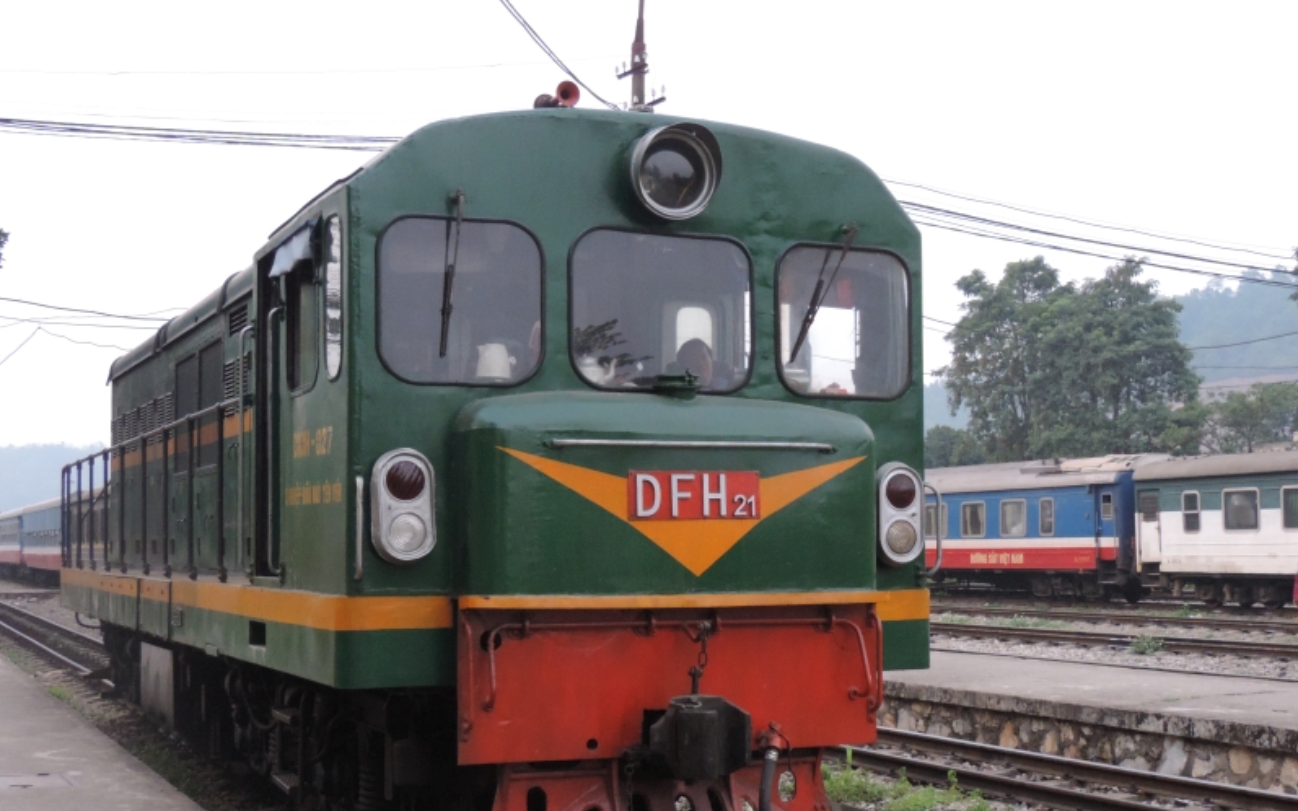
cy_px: 487
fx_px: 1769
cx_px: 648
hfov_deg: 40.3
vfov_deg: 25.8
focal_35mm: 50
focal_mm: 8.3
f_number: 3.5
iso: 800
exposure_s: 1/10
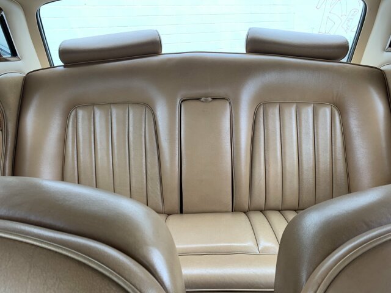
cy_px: 146
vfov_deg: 53.1
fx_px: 294
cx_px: 196
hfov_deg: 67.3
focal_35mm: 26
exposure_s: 1/122
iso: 40
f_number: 1.8
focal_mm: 4.25
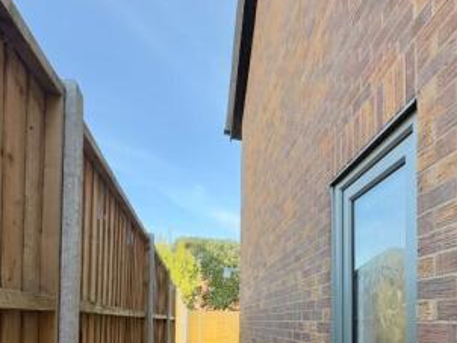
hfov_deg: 61.6
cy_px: 307
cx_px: 343
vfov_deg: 46.5
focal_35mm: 27
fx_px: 357
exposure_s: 1/194
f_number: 2.2
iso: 40
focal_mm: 2.22
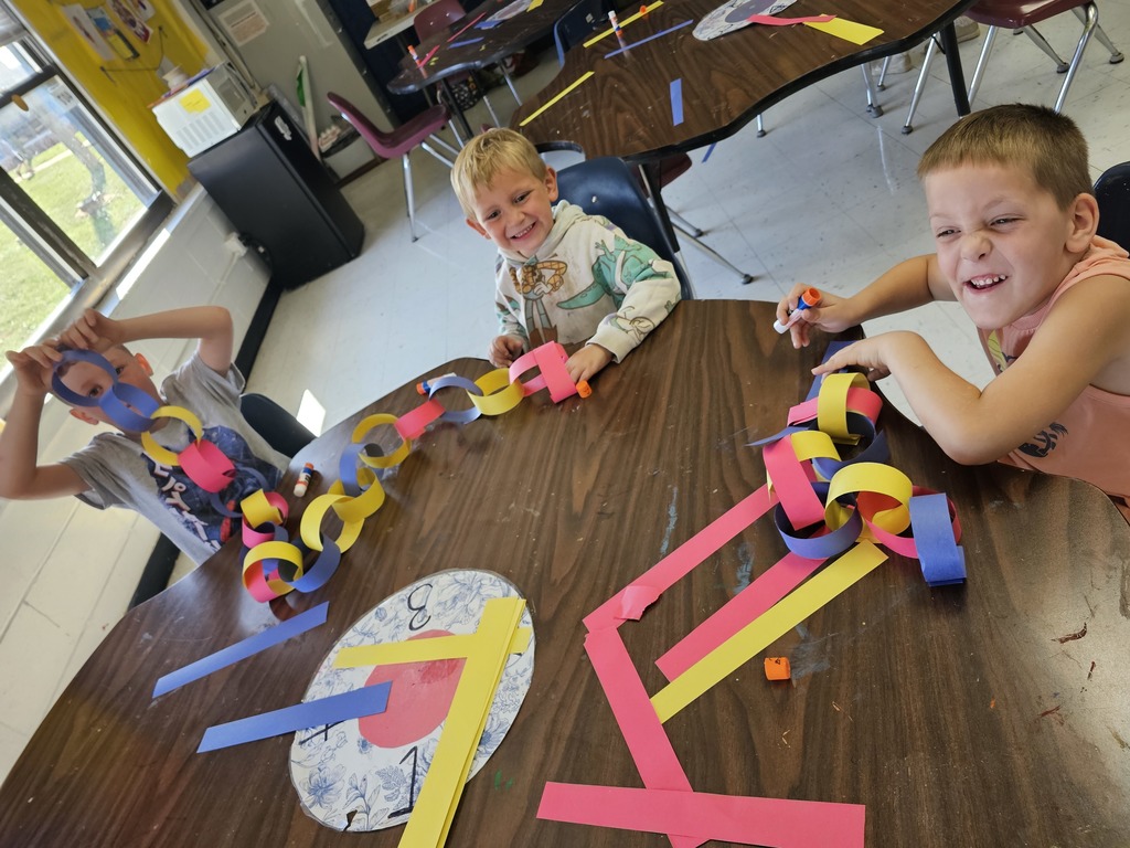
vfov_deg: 58.9
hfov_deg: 73.9
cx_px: 565
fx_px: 751
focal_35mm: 23
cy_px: 424
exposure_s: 1/120
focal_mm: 6.3
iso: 160
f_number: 1.7
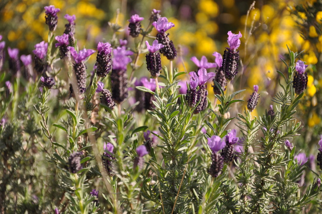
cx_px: 161
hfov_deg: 13.1
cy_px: 107
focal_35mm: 158
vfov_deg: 8.7
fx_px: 1407
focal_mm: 105
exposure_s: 1/500
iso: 220
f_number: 5.6
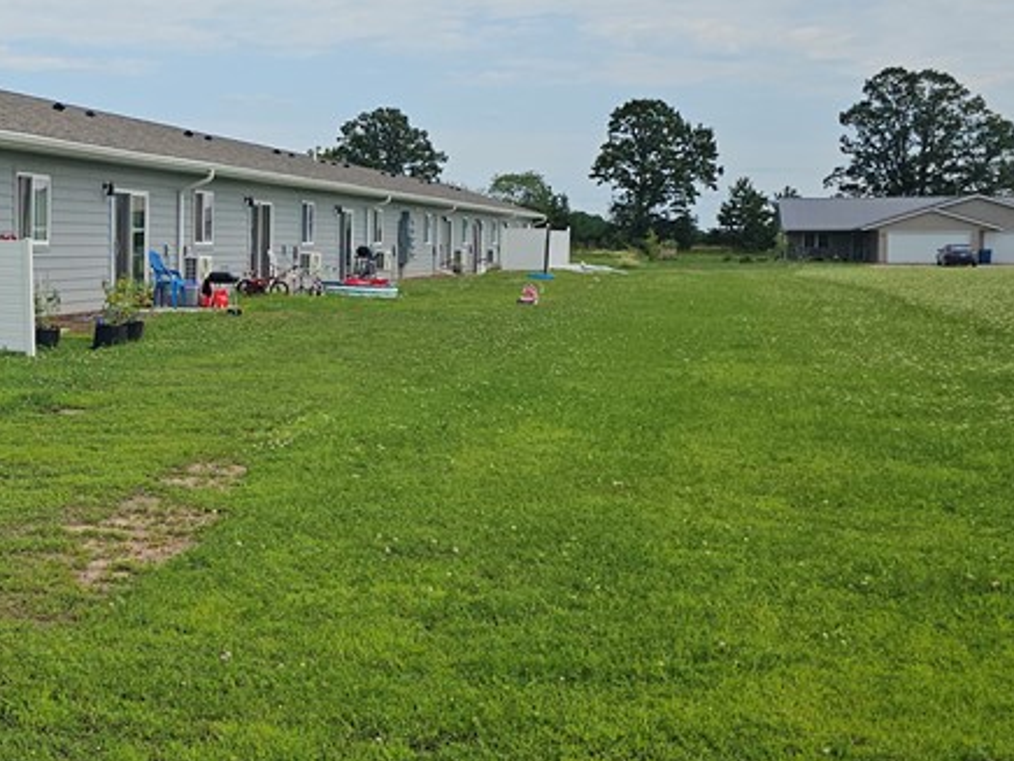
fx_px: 1582
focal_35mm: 54
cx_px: 33
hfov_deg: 33.0
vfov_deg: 27.0
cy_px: 317
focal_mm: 6.3
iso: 10
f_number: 1.7
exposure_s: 1/1429
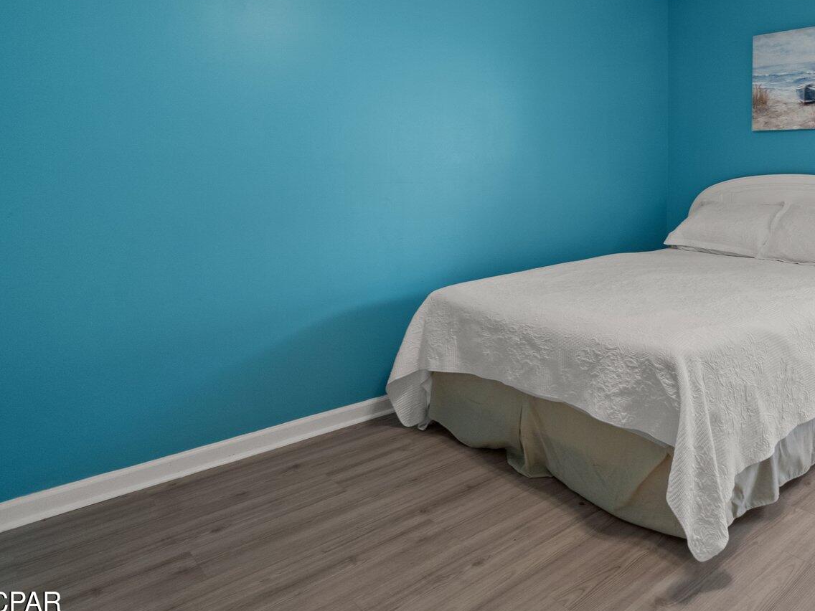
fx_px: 612
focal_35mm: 26
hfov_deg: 62.6
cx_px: 631
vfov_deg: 51.0
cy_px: 157
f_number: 9
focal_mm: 10
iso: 400
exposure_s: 1/2
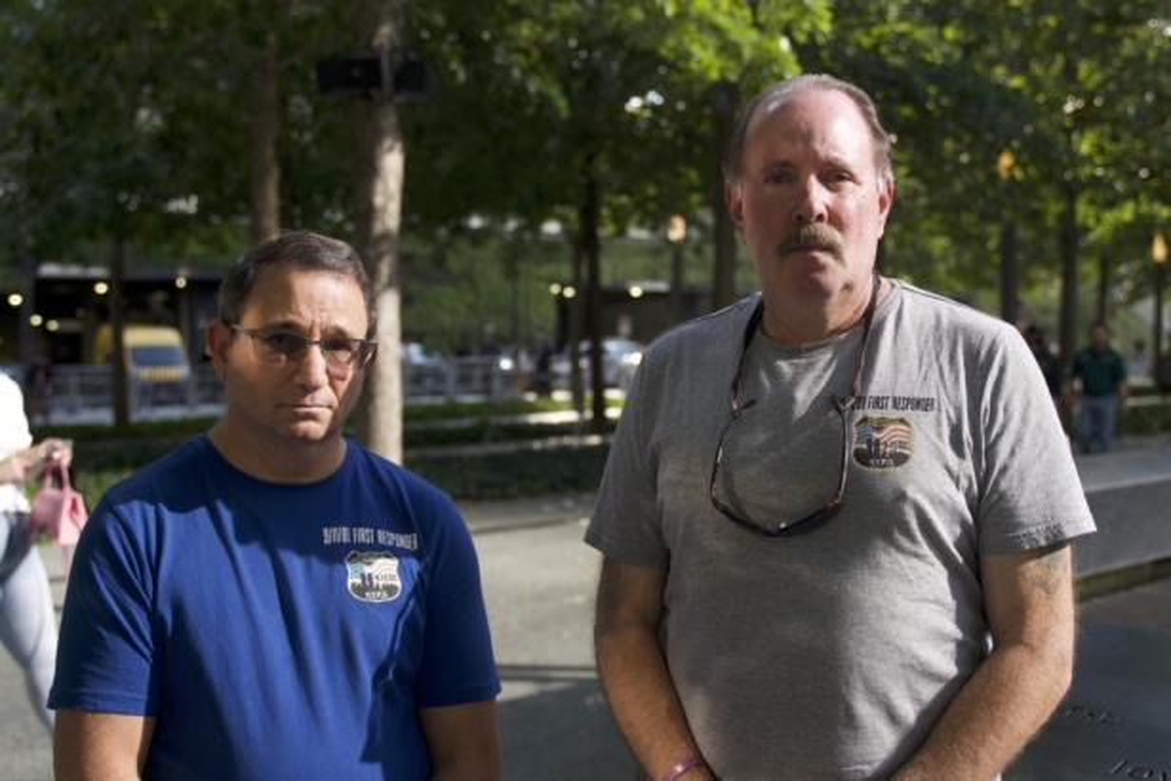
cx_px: 586
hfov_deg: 46.4
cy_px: 390
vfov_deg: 31.9
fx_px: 1366
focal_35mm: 42
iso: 125
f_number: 2.8
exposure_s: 1/500
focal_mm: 28
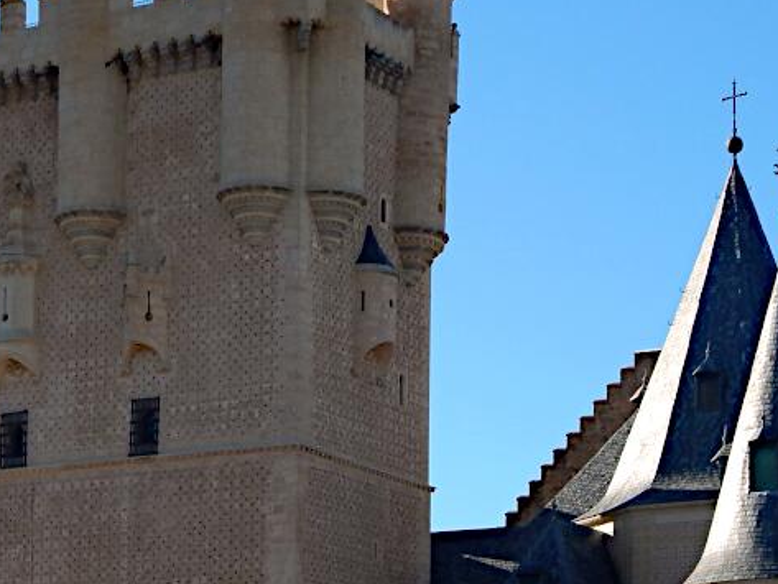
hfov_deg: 18.0
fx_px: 2450
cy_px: 459
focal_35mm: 109
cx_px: 232
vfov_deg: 13.5
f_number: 3.6
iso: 125
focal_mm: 7.7
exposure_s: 1/1000
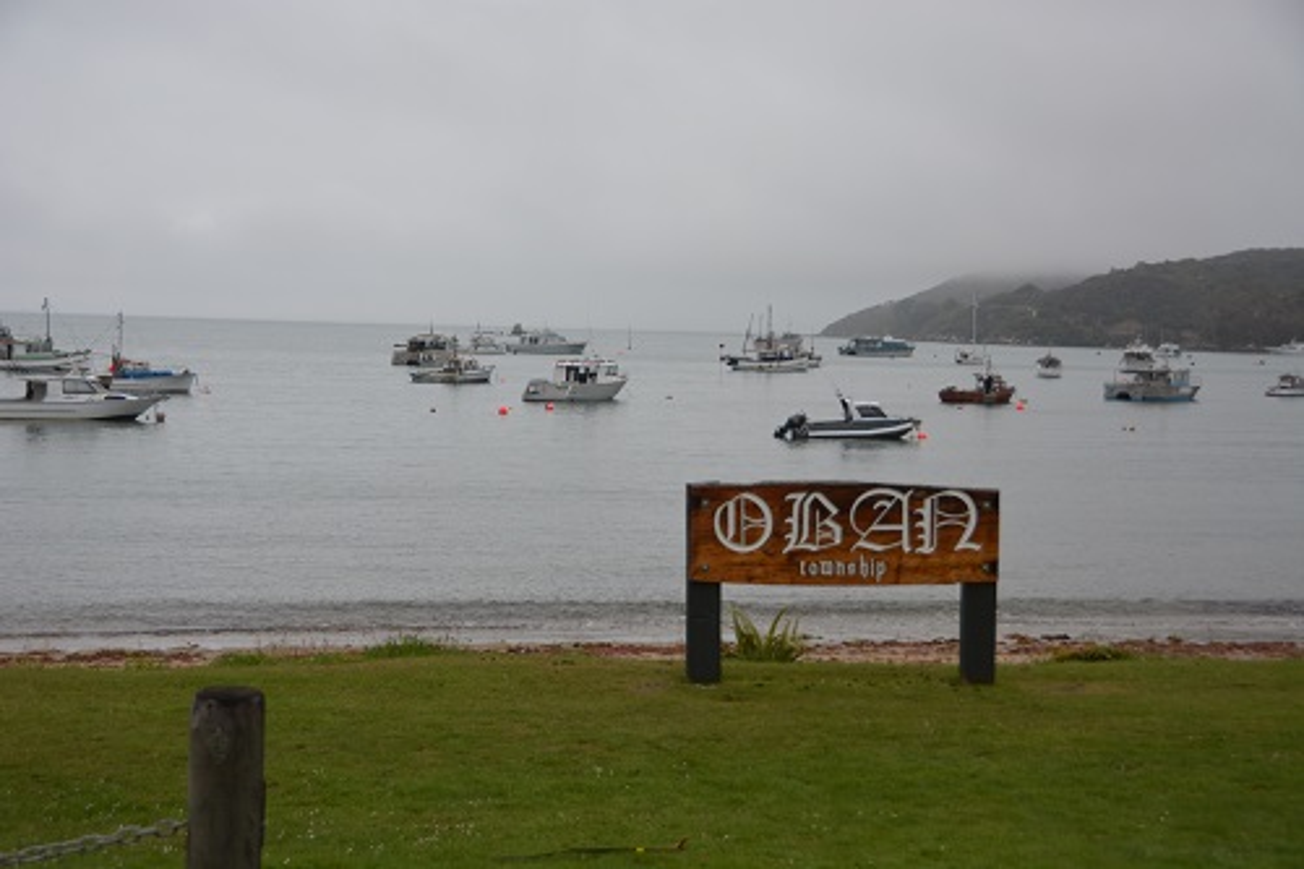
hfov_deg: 35.1
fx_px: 2064
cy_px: 434
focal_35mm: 57
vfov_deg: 23.8
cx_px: 652
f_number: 5
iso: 400
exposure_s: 1/1250
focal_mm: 38
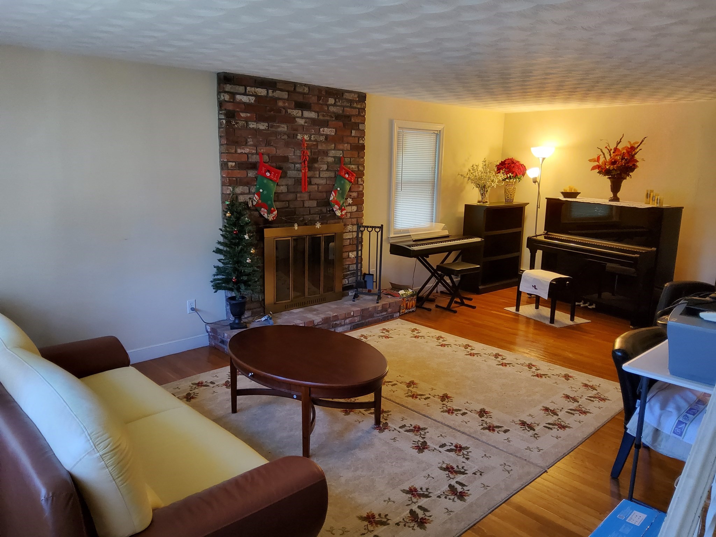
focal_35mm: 26
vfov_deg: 53.1
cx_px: 358
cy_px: 268
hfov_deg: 67.3
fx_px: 538
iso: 500
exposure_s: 1/40
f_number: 2
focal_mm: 3.08
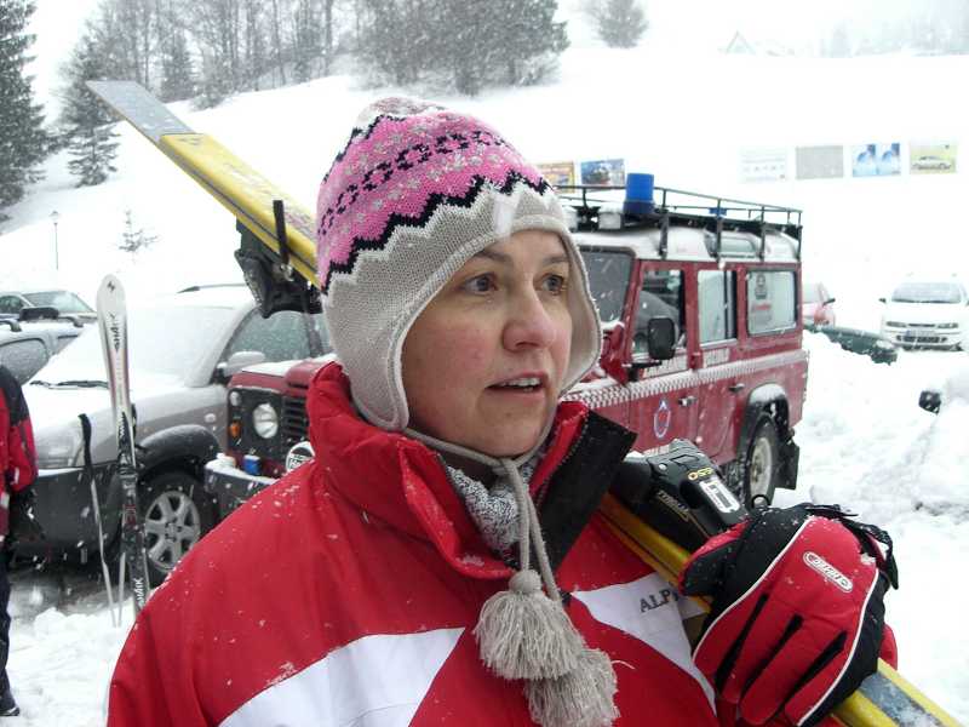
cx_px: 484
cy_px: 364
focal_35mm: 38
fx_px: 1064
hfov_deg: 49.0
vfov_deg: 37.7
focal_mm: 6.3
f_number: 3.1
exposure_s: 1/100
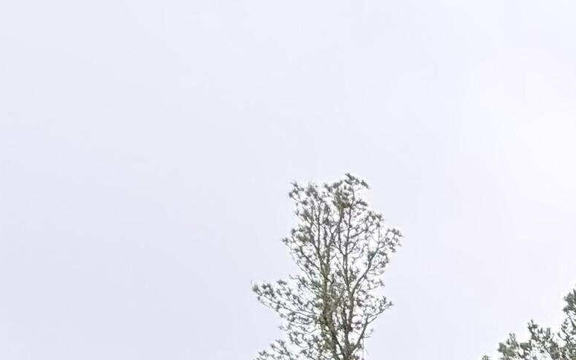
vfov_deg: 17.8
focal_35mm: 57
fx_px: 895
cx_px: 831
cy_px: 665
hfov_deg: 27.0
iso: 64
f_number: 2.2
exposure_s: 1/134
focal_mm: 2.22
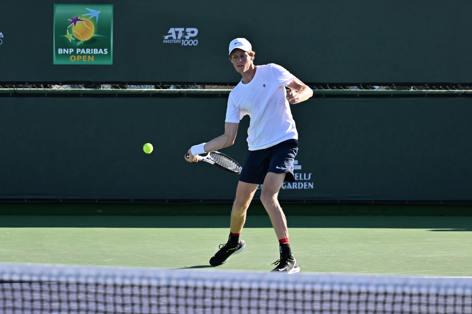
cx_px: 236
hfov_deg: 6.9
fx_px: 3932
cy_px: 157
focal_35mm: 300
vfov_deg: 4.6
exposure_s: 1/1250
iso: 200
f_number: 4
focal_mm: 200
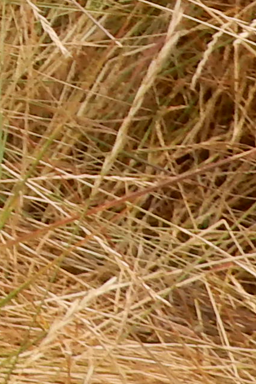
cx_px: -1030
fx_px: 1985
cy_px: -445
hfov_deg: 5.5
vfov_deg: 10.0
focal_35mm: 186
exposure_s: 1/500
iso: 125
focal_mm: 4.5
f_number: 3.7
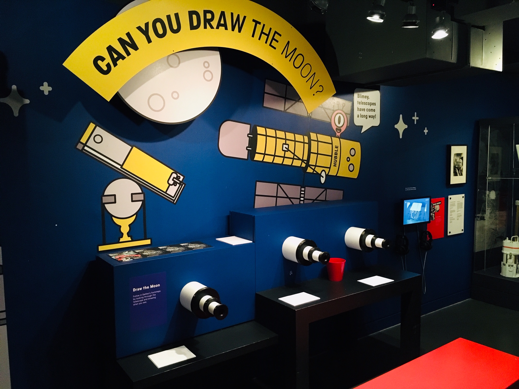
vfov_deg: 48.2
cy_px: 194
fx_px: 435
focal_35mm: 29
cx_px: 260
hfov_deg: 61.7
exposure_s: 1/17
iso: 320
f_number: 2.2
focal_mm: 4.15
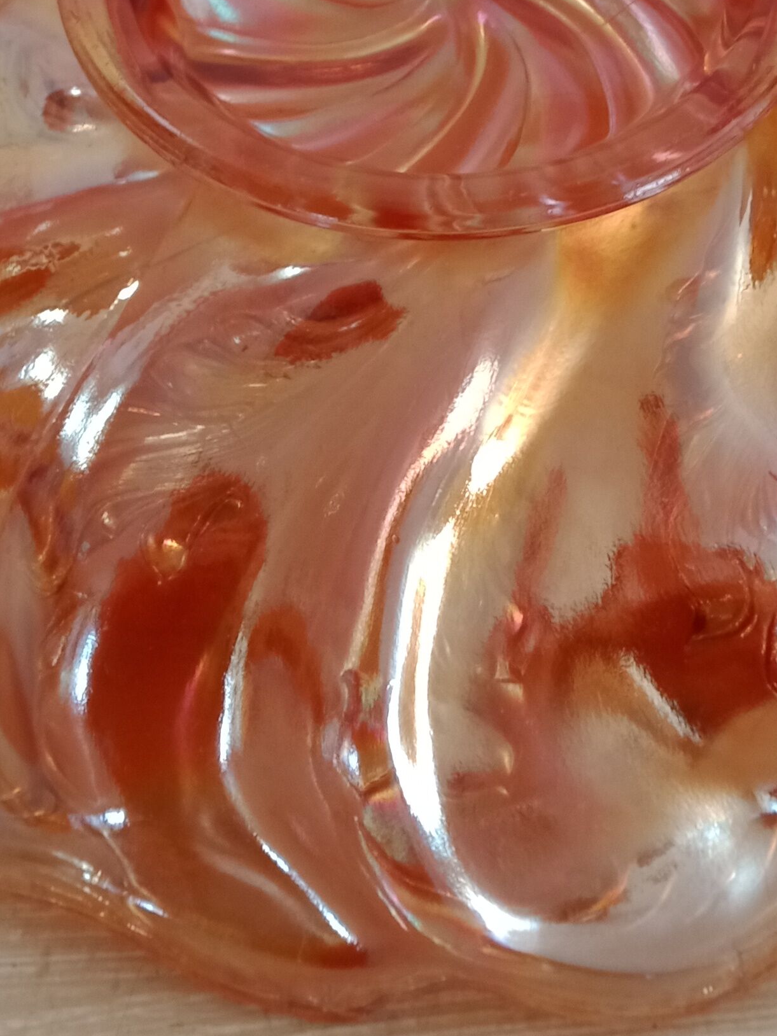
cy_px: 73
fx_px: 2065
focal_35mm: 69
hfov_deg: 21.2
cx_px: 524
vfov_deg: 27.0
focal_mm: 3.54
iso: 215
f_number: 2
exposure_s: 1/33.3
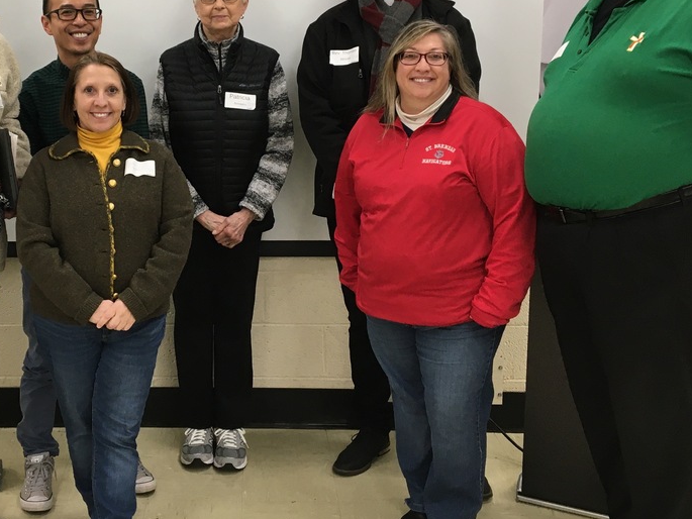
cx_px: 187
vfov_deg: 26.9
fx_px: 1080
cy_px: 183
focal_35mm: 54
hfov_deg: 34.9
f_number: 2.2
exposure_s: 1/33
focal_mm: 4.15
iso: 40
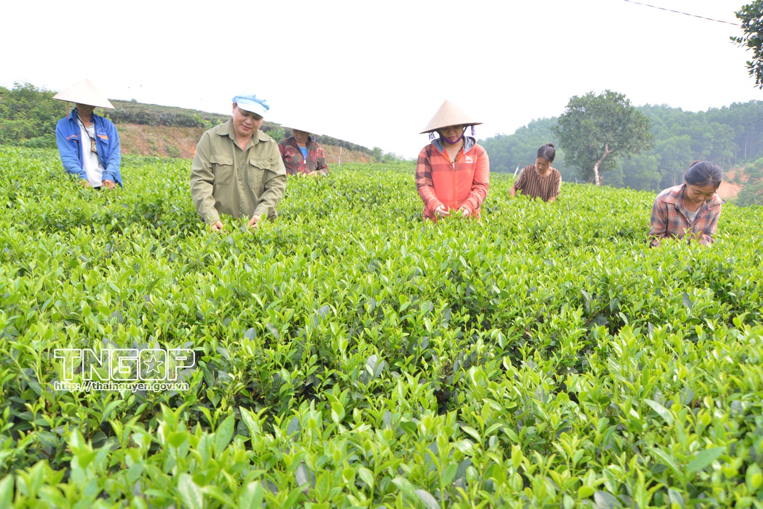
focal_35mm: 24
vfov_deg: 53.2
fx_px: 509
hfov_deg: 73.7
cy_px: 254
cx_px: 382
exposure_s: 1/125
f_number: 6.3
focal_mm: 24
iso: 320
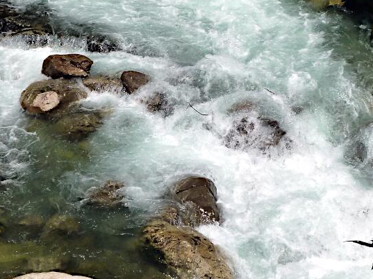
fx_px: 1324
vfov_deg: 12.0
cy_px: 59
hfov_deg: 16.0
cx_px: 191
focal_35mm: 123
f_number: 5.6
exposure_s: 1/800
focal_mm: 9.1
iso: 125
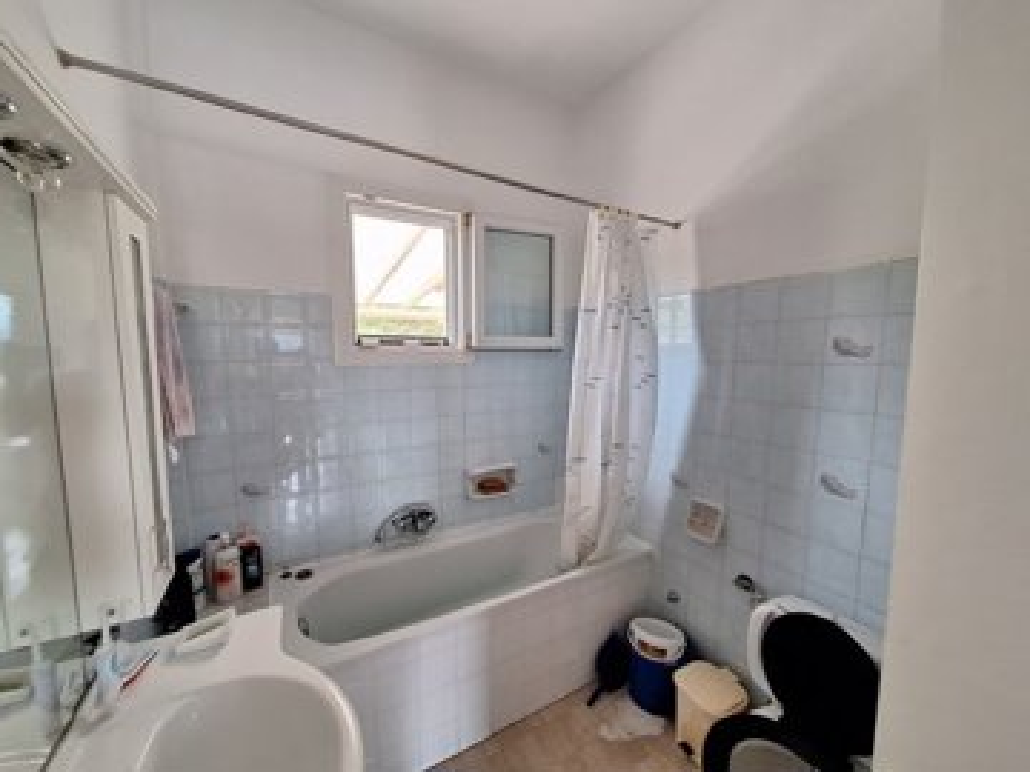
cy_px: 386
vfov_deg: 89.9
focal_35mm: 13
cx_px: 515
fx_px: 387
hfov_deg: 106.2
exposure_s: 1/30
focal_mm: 1.74
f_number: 2.2
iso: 200
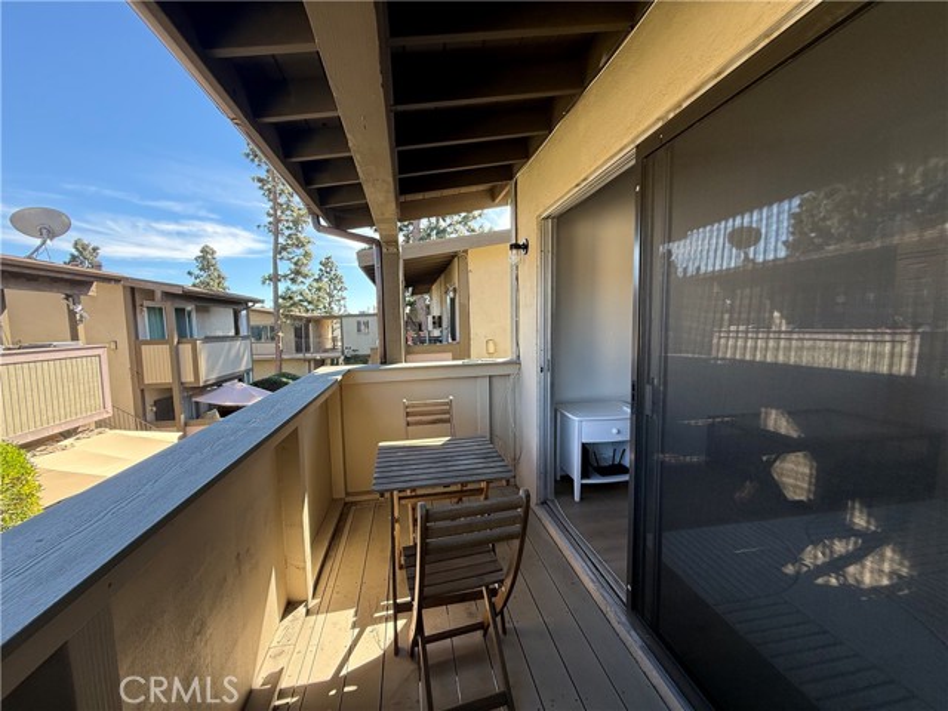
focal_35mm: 14
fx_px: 383
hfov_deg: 102.1
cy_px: 356
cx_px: 474
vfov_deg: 85.7
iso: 64
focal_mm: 2.22
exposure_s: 1/286
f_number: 2.2
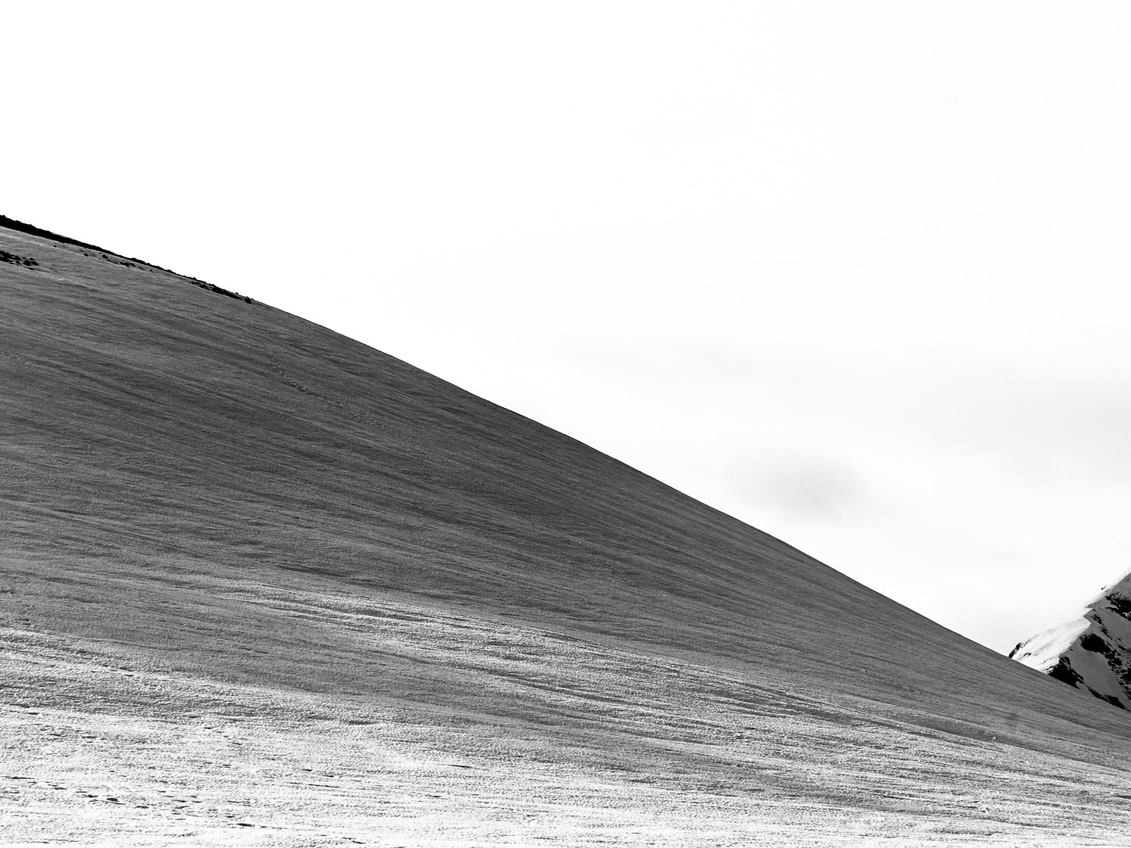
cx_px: 389
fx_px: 5653
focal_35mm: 173
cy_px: 435
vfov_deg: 8.6
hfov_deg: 11.4
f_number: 8
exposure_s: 1/800
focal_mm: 112
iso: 200
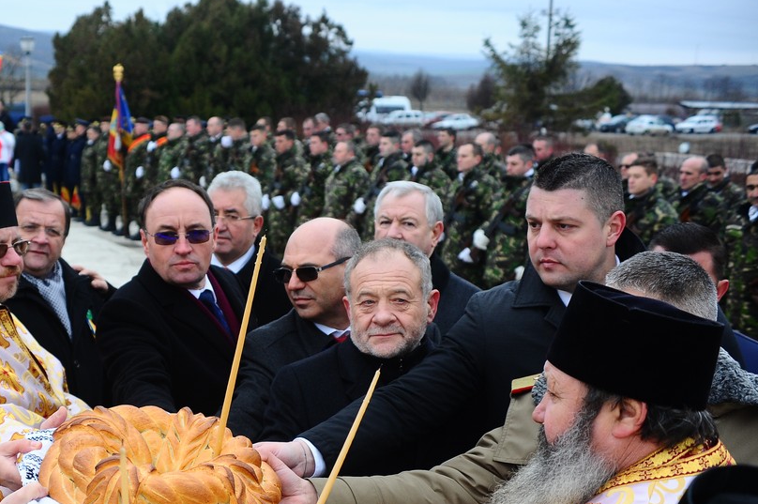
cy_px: 366
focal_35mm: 52
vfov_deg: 25.7
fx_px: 1094
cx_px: 232
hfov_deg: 37.7
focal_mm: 35
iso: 1000
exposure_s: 1/500
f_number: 5.6
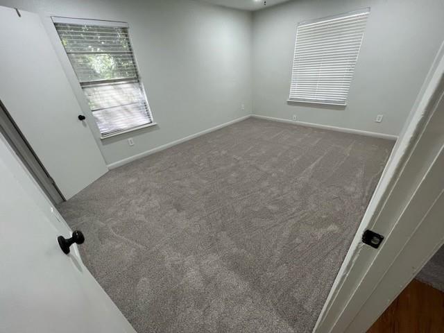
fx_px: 167
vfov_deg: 89.9
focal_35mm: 13
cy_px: 166
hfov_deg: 106.2
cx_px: 222
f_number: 1.8
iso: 125
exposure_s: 1/60
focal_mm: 1.57
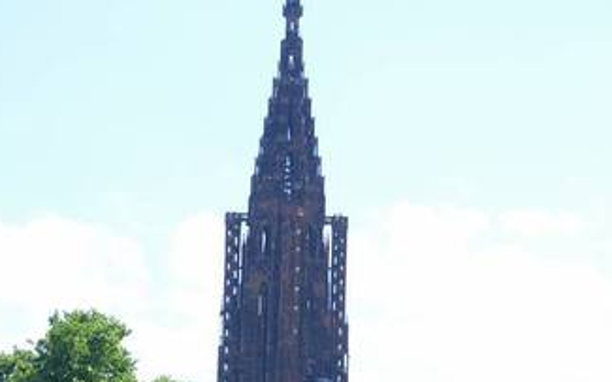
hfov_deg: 7.1
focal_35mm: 297
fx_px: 4953
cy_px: 474
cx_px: 217
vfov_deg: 4.4
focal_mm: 90
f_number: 5.3
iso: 100
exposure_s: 1/320
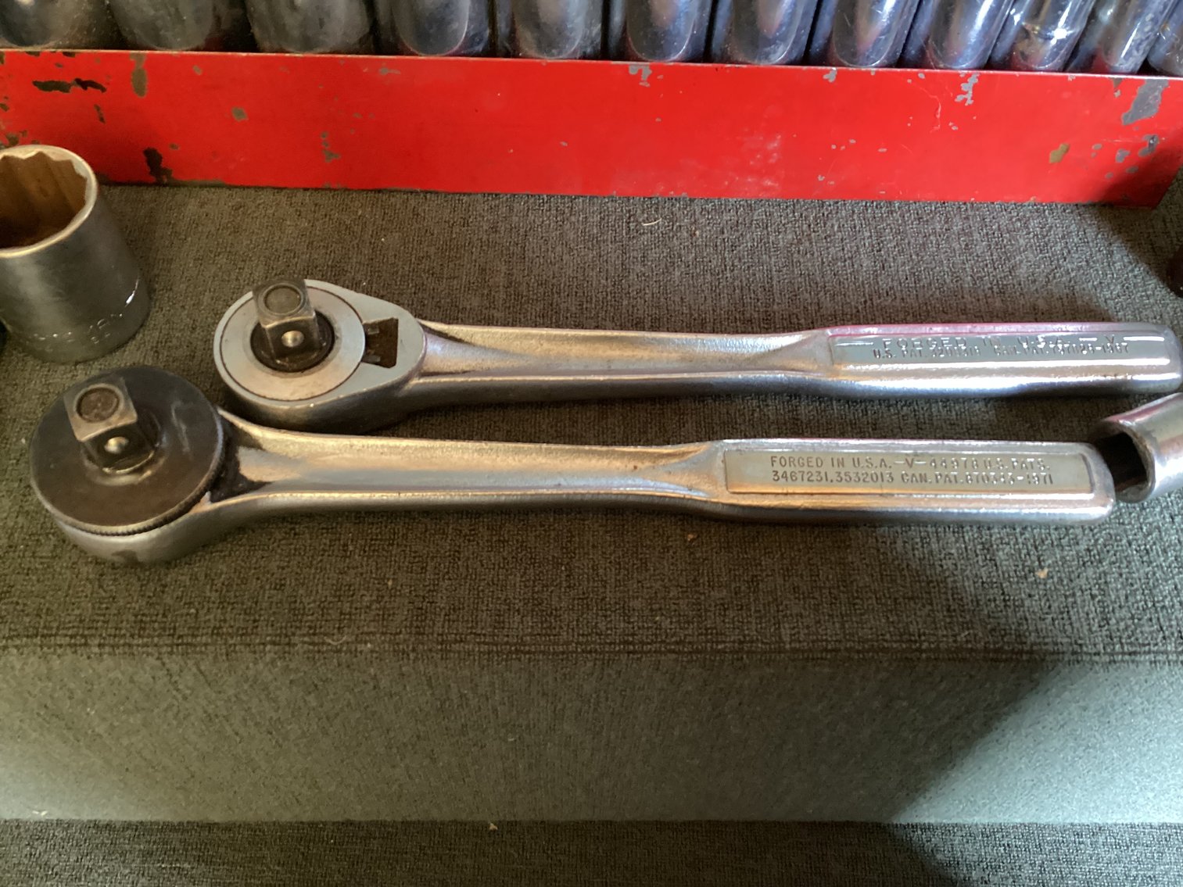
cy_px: 444
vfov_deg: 45.4
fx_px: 1060
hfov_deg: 58.3
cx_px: 592
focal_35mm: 31
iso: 400
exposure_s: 1/33
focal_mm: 3.3
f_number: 2.4
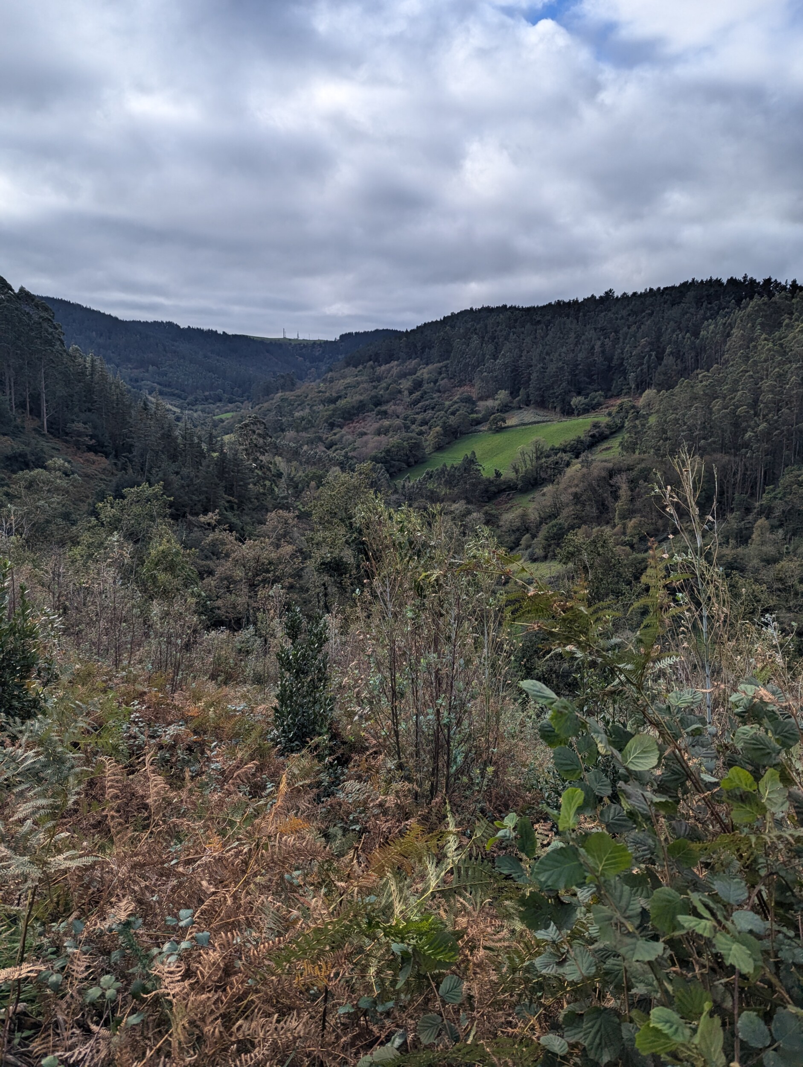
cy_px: 534
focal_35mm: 24
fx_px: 741
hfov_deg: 56.9
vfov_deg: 71.5
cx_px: 402
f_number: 1.85
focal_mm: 6.81
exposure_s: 1/1529
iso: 46
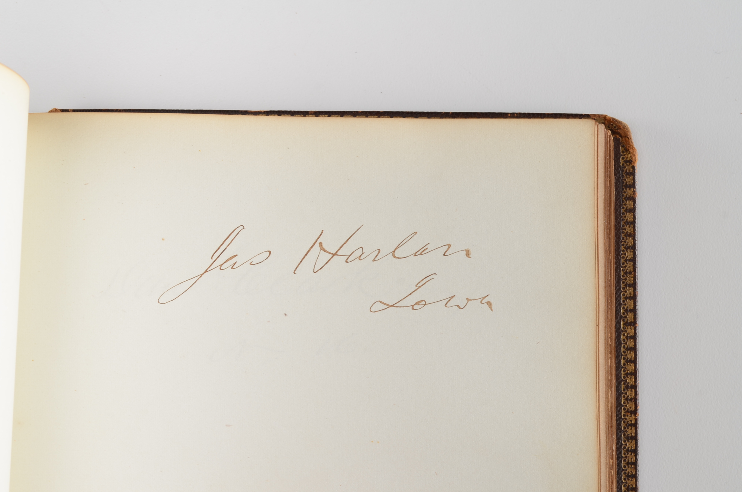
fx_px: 1296
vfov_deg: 21.5
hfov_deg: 32.0
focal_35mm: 63
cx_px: 371
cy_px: 246
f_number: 9
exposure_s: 1/100
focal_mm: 42
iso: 100
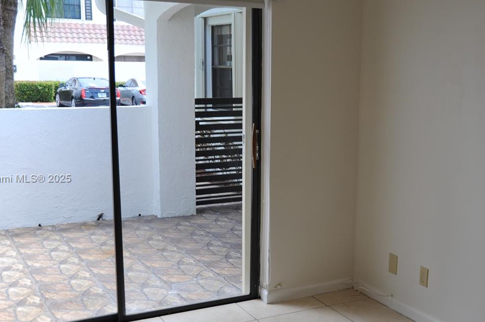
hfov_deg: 38.0
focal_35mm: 52
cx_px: 307
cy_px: 179
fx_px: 700
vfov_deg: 25.9
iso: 250
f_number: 4.5
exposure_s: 1/80
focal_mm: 32
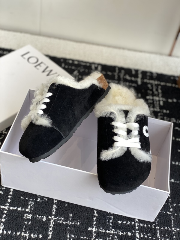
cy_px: 120
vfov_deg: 36.8
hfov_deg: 28.0
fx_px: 361
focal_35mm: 52
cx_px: 90
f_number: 2
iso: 32
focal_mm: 6
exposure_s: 1/122
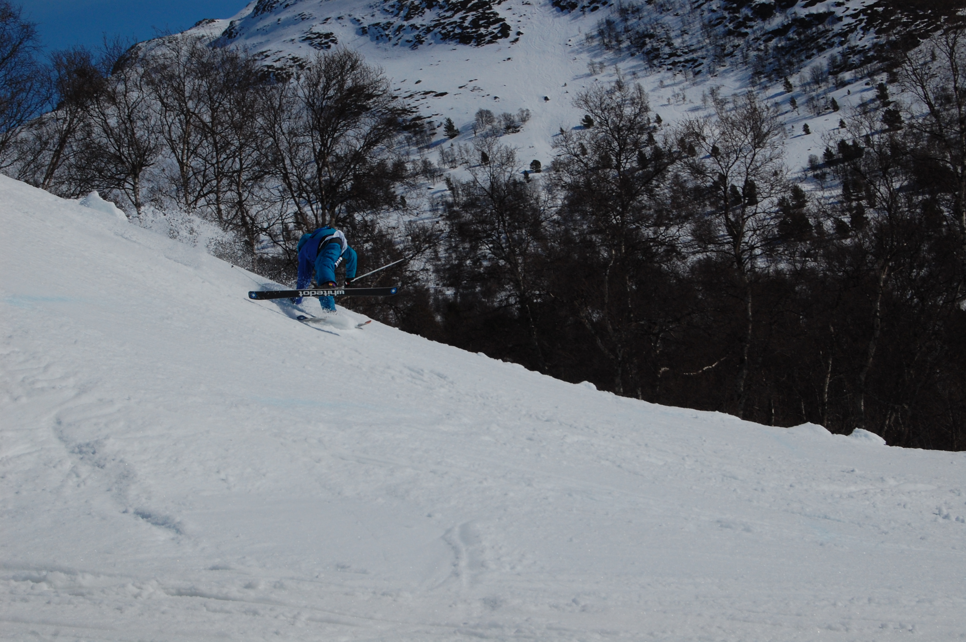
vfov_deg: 16.5
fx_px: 2212
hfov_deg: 24.6
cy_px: 321
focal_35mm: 82
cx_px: 483
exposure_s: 1/1600
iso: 400
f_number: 16
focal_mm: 55
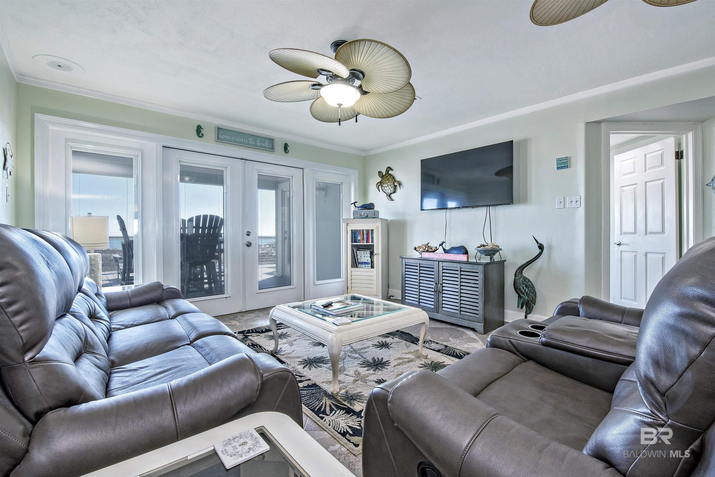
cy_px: 238
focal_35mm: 15
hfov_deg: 100.4
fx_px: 298
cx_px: 358
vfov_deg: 77.3
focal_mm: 15
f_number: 20
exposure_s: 1/3
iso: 500
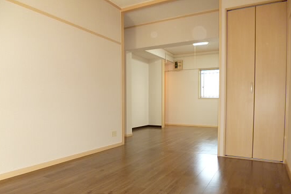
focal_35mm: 26
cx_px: 148
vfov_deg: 49.3
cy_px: 113
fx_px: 210
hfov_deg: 69.4
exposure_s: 1/60
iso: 320
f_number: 2.5
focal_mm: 4.3
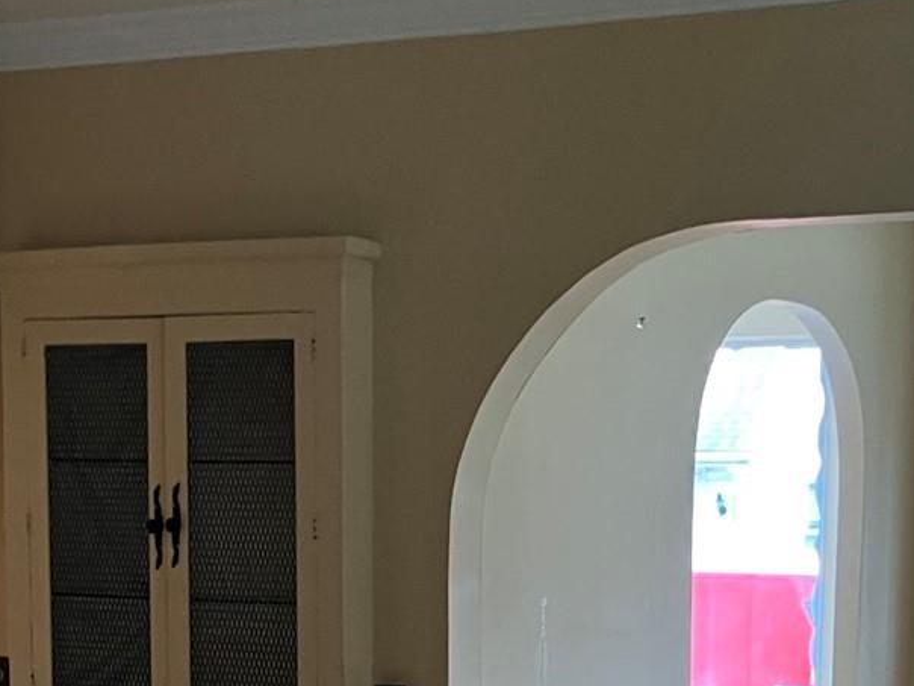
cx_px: 546
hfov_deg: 20.6
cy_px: 883
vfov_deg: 14.9
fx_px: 2508
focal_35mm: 95
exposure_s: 1/60
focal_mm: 3.99
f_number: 1.8
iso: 64
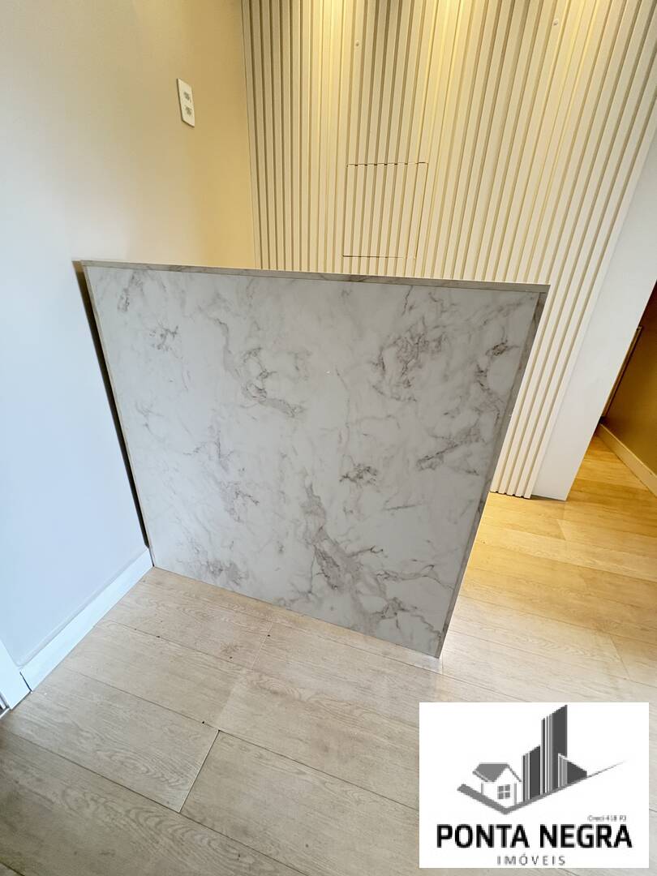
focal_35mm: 14
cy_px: 438
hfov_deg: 85.7
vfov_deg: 102.1
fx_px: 354
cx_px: 328
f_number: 2.2
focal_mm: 2.22
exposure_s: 1/60
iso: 400
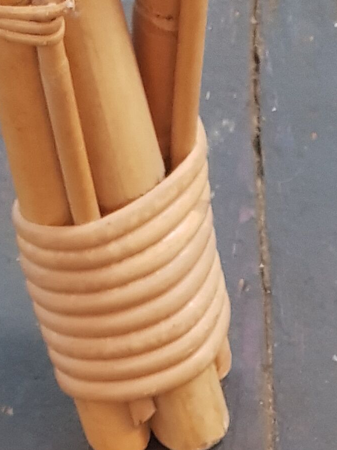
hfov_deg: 6.4
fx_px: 3037
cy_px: -492
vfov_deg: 8.0
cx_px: 169
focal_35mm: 234
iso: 160
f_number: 2.4
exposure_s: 1/23
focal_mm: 6
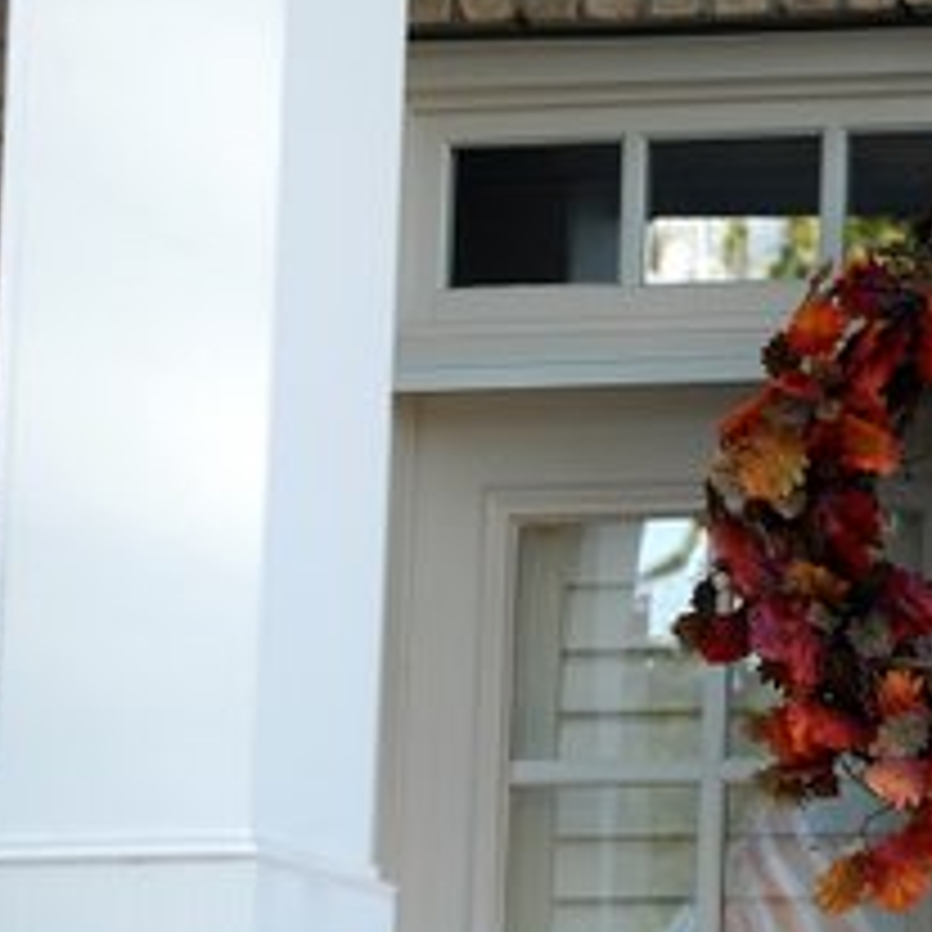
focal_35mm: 264
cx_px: 991
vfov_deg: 6.6
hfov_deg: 6.6
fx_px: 8042
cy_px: 450
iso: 400
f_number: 4.5
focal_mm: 78
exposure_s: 1/200
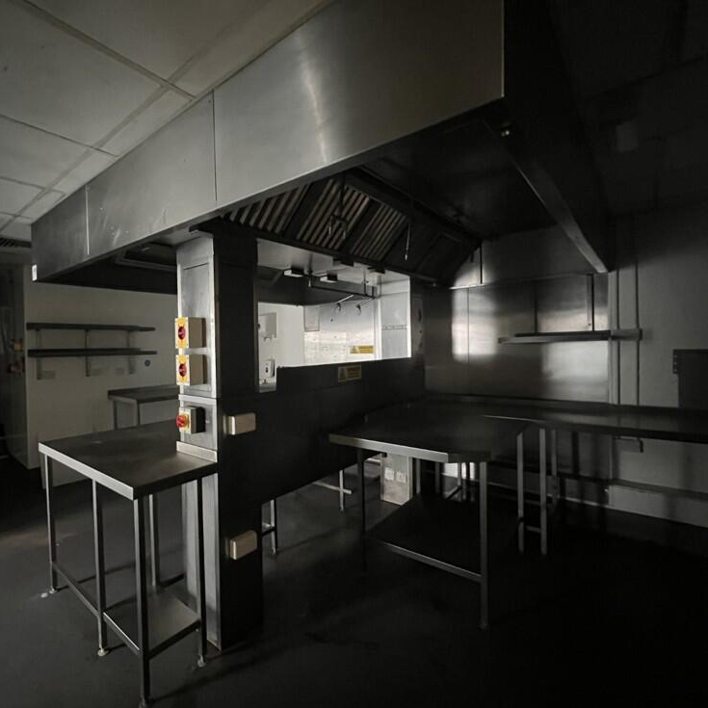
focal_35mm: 16
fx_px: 370
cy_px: 354
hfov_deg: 85.2
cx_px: 253
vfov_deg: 87.4
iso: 1250
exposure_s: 1/32
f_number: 1.8
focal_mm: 1.57
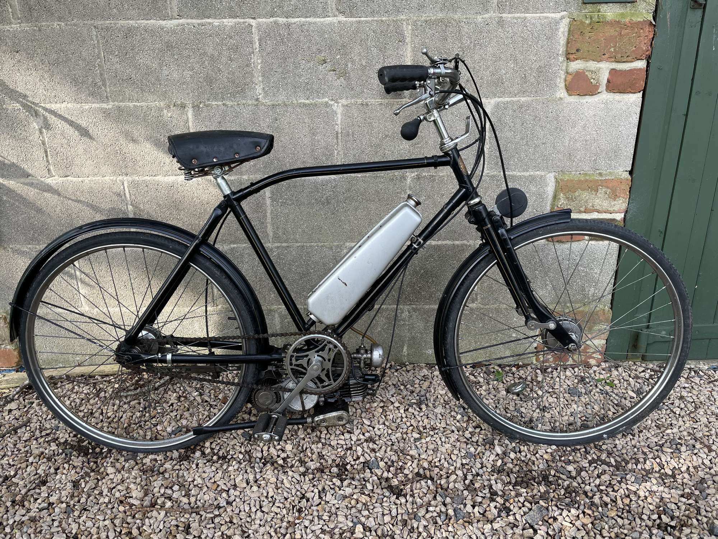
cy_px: 270
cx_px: 359
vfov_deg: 53.1
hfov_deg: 67.3
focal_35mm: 26
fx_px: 539
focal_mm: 4.2
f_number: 1.6
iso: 32
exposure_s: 1/171
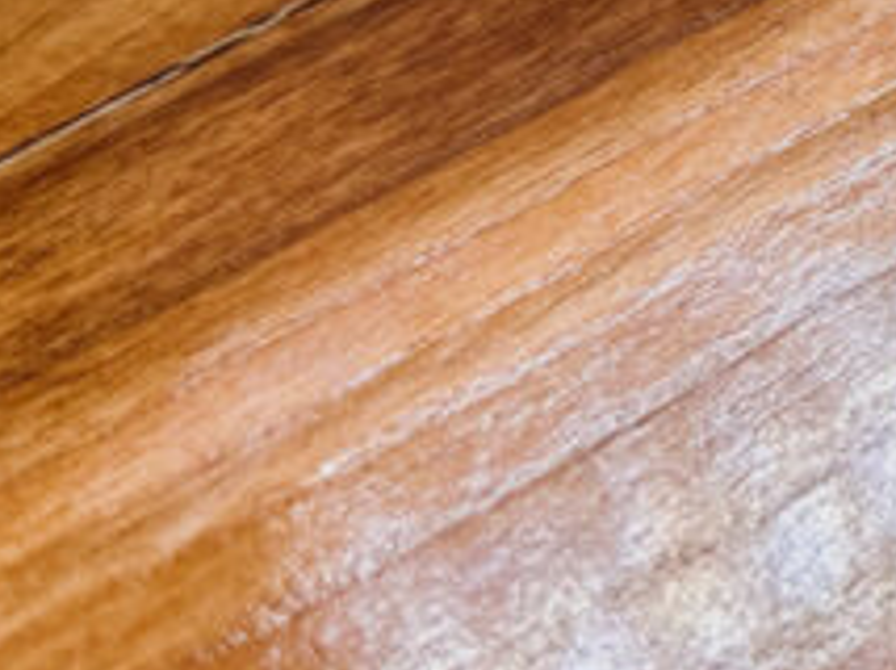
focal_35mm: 115
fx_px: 2973
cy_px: -557
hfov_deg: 14.7
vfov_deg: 11.8
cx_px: 1687
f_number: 1.78
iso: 100
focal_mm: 6.76
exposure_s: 1/118
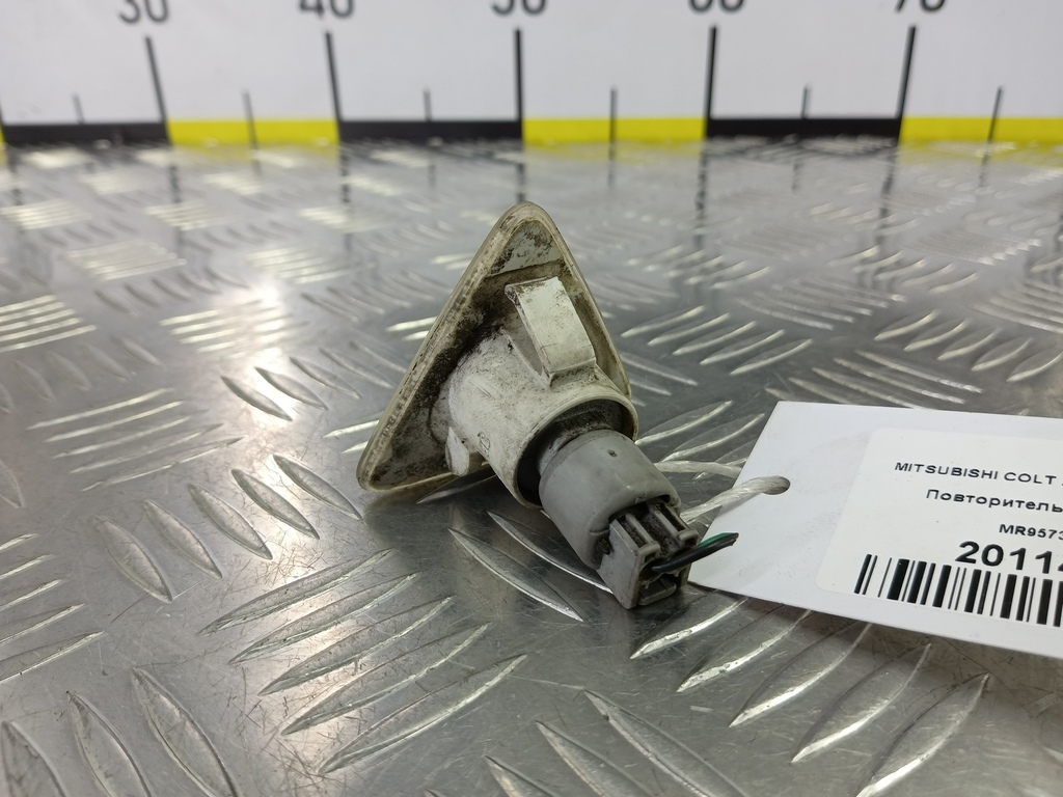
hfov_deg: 73.9
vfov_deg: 58.9
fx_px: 706
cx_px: 532
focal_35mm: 23
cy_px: 398
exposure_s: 1/50
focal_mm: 4.11
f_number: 1.6
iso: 106
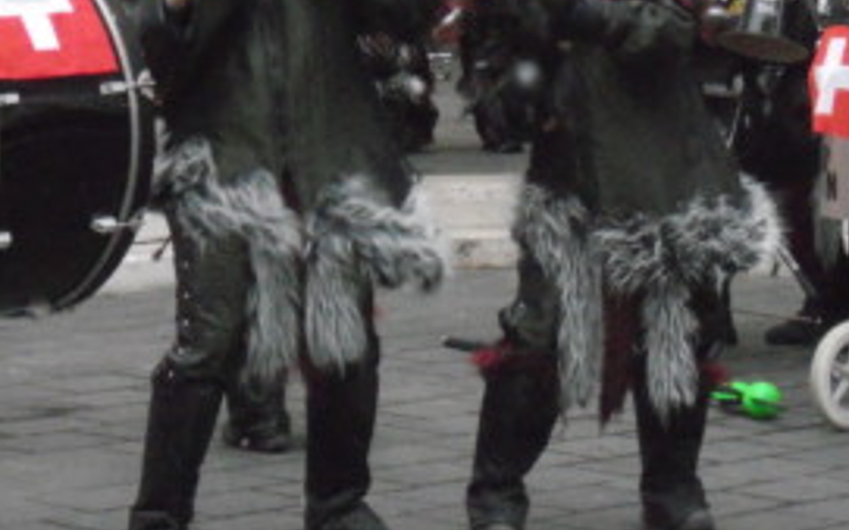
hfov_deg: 11.6
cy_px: 93
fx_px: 4162
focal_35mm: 180
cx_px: 482
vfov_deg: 7.3
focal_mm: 16.5
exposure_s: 1/60
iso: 1600
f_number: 5.4
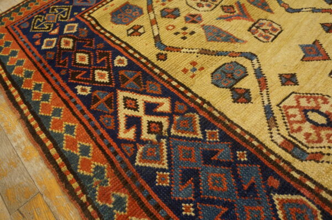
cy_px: 110
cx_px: 166
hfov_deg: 67.4
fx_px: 249
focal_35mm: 27
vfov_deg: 47.9
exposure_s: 1/60
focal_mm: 18
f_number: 4
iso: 1000
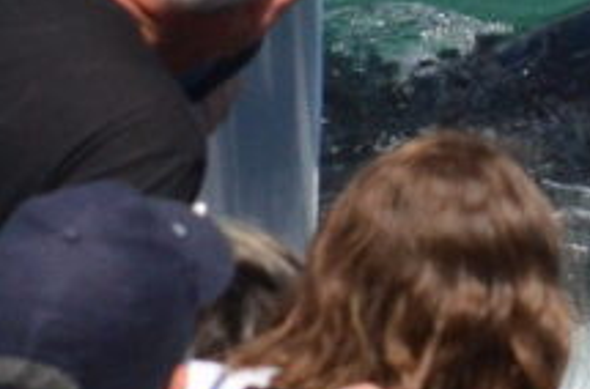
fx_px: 14896
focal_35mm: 912
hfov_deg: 2.2
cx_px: 1841
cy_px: -456
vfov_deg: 1.5
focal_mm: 85
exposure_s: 1/2000
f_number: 7.1
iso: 1600
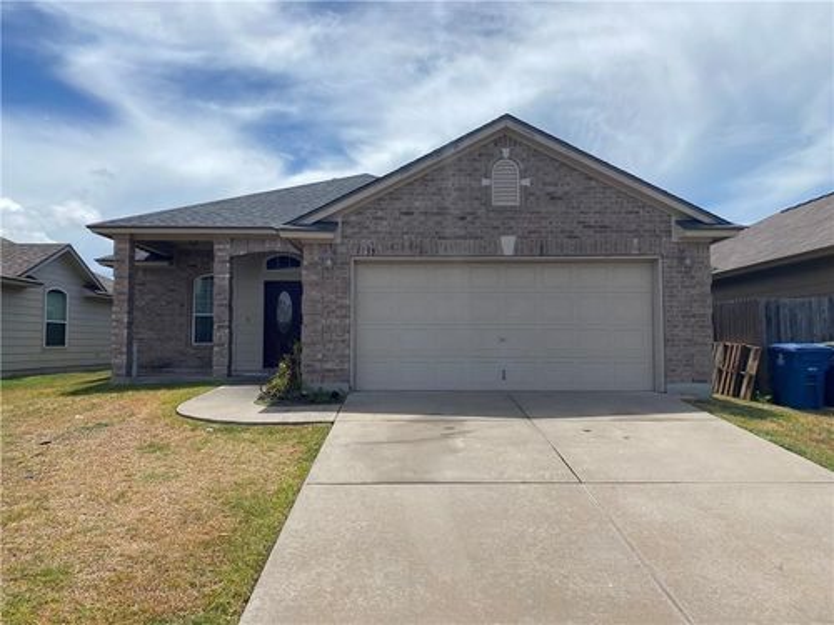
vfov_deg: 53.1
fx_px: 626
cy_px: 312
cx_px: 417
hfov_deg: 67.3
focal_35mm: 26
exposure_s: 1/5025
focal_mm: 4.25
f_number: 1.8
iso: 32
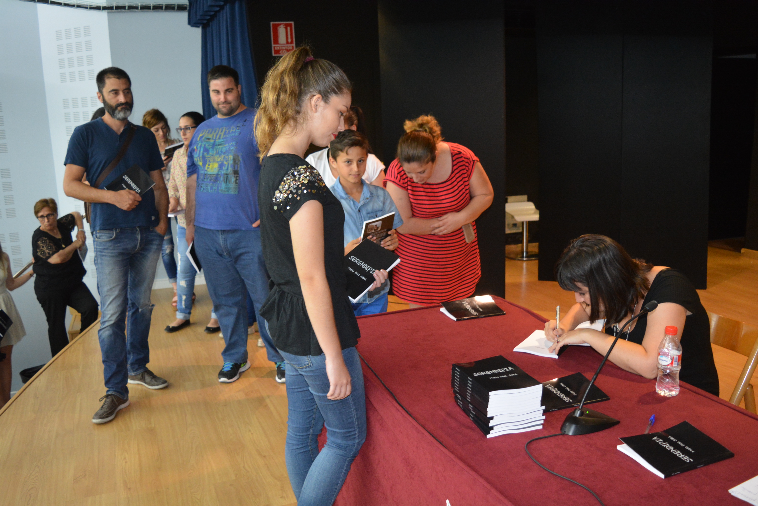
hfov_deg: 57.2
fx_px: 695
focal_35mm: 33
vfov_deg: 40.0
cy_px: 253
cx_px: 379
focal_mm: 22
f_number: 3.8
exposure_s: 1/60
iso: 2000
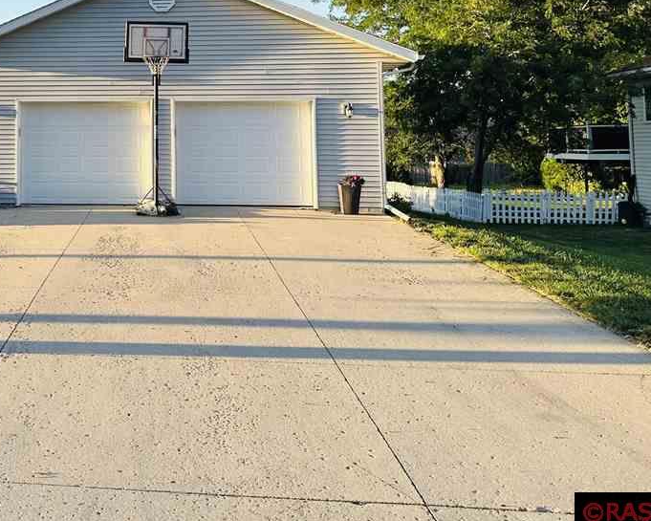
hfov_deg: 39.3
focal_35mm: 44
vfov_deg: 32.8
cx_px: 77
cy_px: 72
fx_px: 848
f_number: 1.78
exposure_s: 1/1183
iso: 80
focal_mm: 6.86
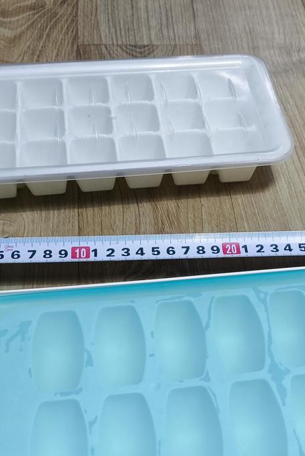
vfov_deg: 39.8
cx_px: 214
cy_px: 308
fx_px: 622
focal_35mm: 49
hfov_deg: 27.3
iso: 250
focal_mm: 4.71
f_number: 1.7
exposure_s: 1/60
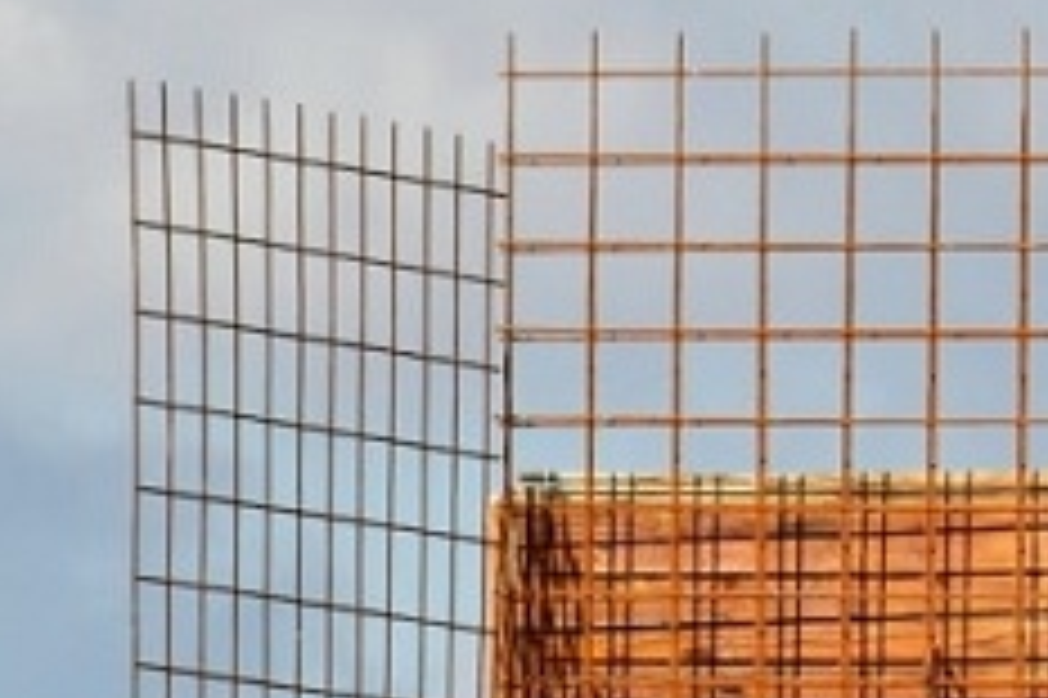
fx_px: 56259
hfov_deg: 1.1
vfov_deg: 0.7
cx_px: 1156
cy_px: 464
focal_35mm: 1934
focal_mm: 300
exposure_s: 1/500
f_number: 20
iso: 1000
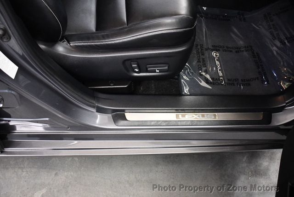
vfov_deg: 36.9
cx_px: 147
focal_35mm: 36
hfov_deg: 53.1
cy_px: 98
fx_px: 294
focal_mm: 18
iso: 3200
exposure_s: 1/125
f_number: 3.5
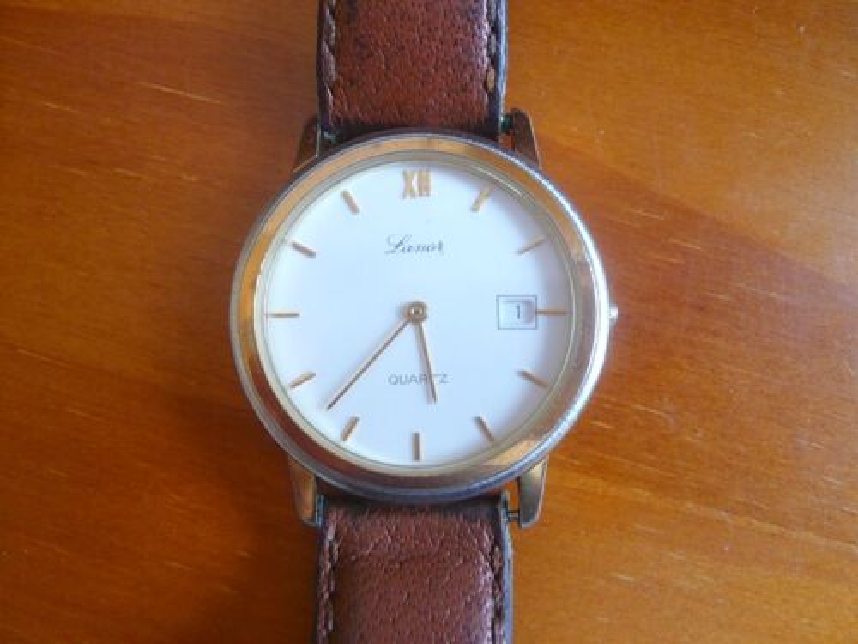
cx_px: 429
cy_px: 322
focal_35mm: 28
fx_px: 694
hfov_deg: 63.4
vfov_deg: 49.7
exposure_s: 1/30
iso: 160
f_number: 2.8
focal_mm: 4.6
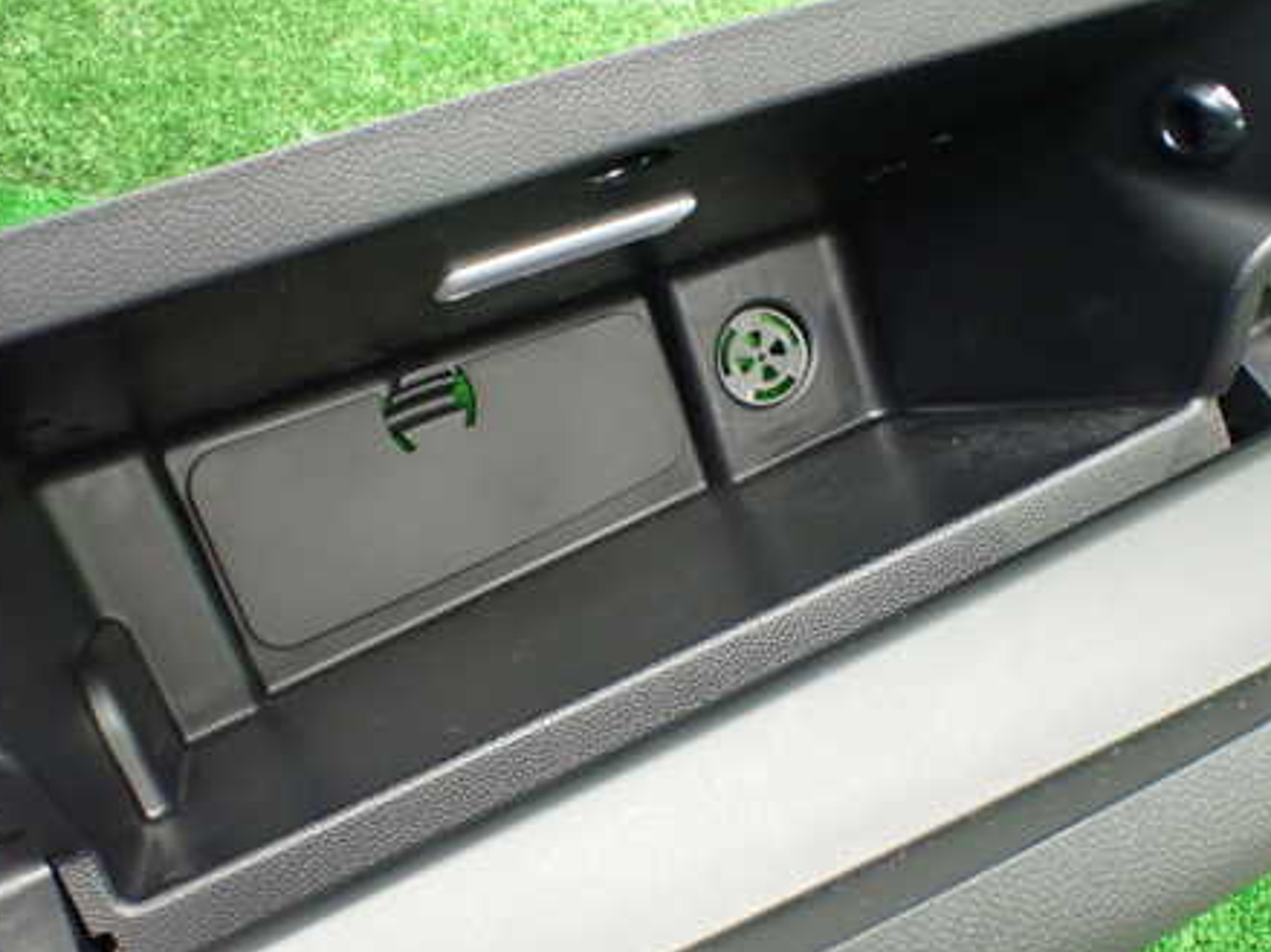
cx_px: 640
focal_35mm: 41
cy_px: 527
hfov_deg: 45.8
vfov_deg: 35.1
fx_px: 1505
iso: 800
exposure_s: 1/40
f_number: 2.3
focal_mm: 5.4
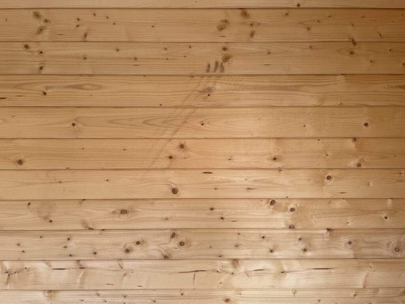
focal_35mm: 26
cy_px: 152
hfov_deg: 67.3
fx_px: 304
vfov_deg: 53.1
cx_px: 202
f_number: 1.6
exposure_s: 1/121
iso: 50
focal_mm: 4.2
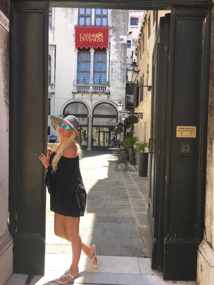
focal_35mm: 29
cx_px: 107
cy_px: 142
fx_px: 239
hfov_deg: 48.2
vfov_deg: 61.7
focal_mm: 4.15
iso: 25
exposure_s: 1/452
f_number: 2.2
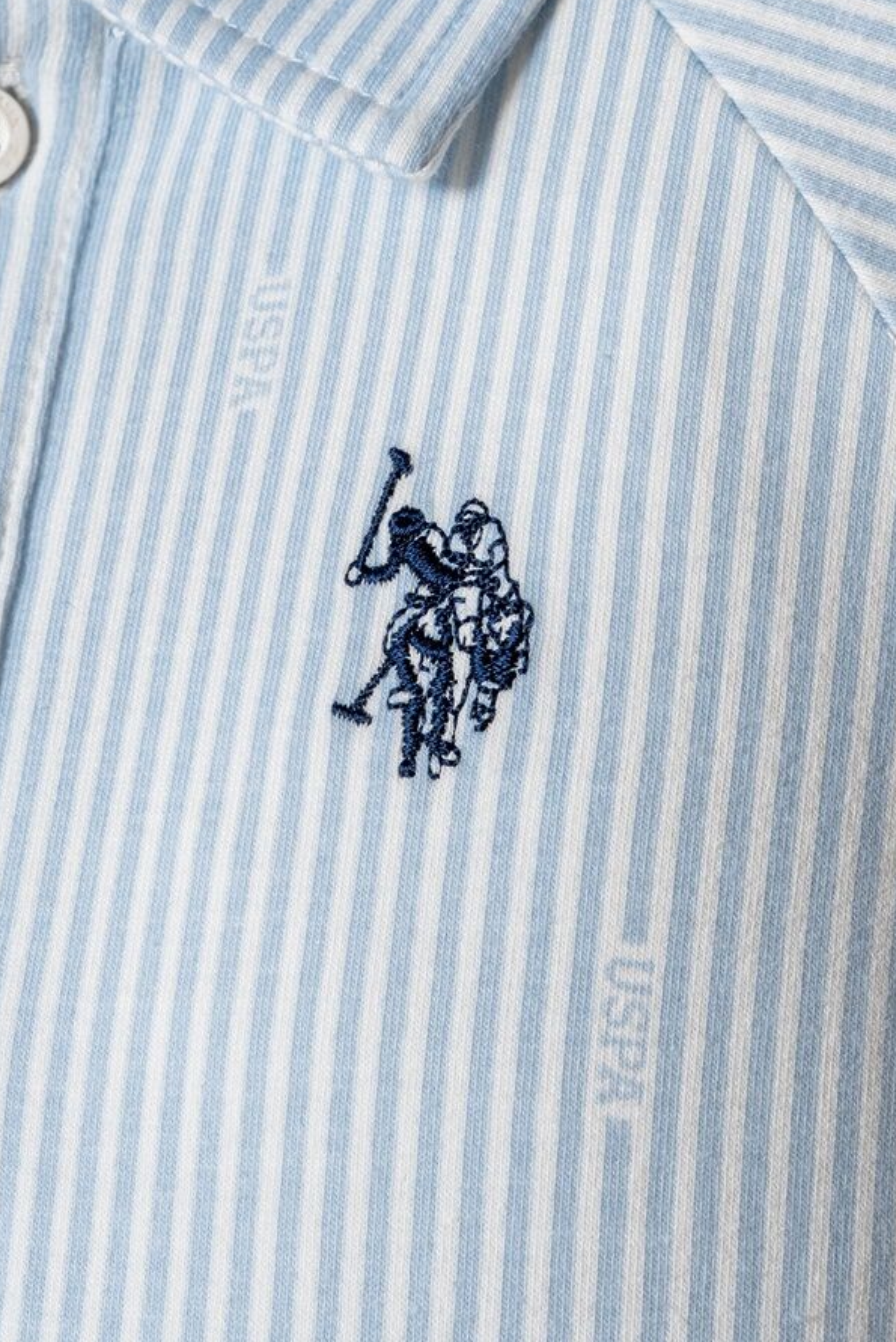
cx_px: 273
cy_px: 544
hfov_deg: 13.5
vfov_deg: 20.2
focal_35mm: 101
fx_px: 3766
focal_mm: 50
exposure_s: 1/160
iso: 160
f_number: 11
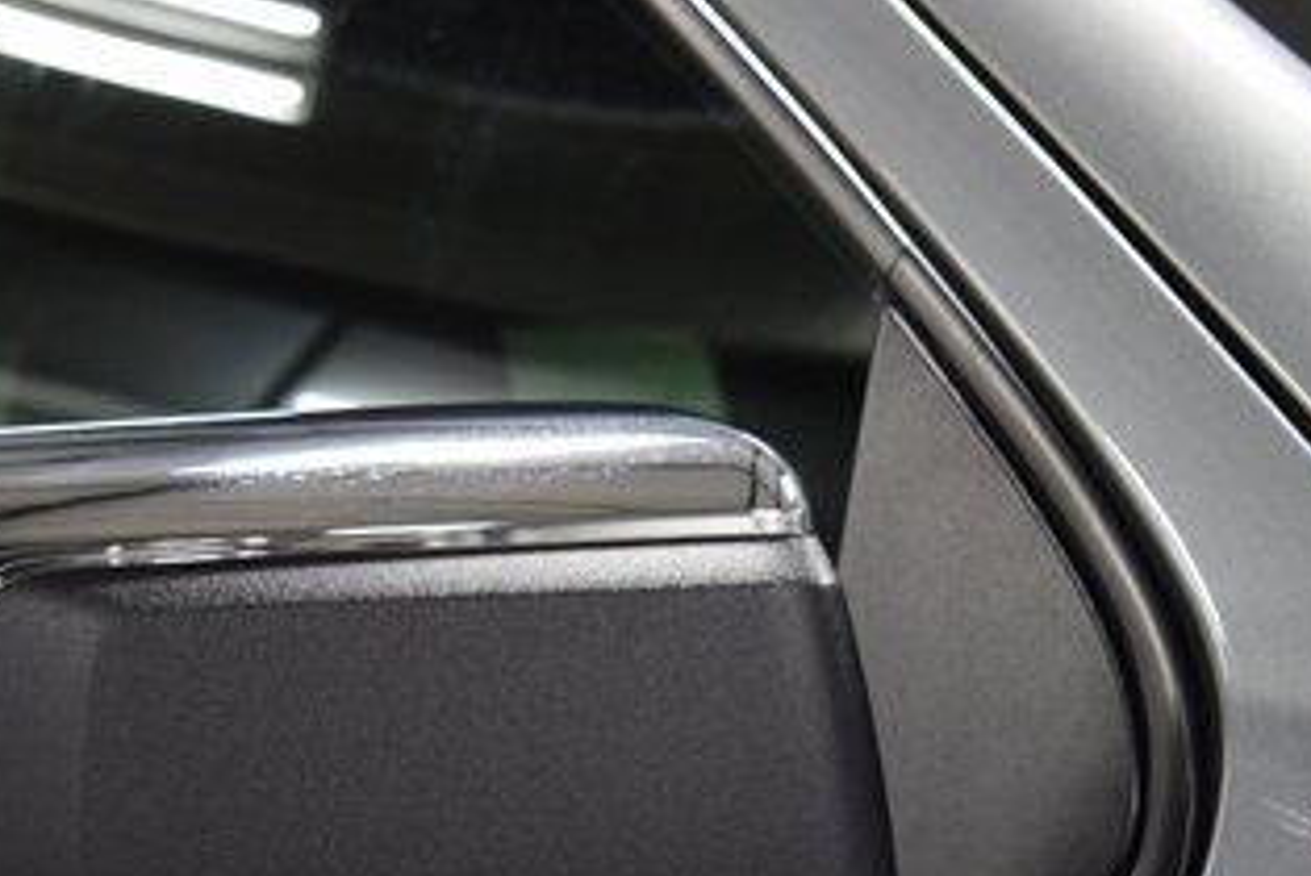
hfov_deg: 18.4
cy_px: 882
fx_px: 4009
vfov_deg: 12.3
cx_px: 301
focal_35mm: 110
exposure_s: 1/60
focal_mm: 36
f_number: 5.6
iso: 1600
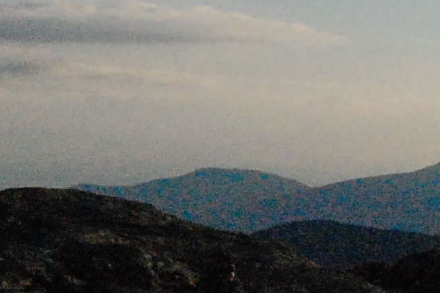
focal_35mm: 210
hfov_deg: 9.7
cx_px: 14
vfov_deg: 6.5
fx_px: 2566
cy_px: 159
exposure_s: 1/800
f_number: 14
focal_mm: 26
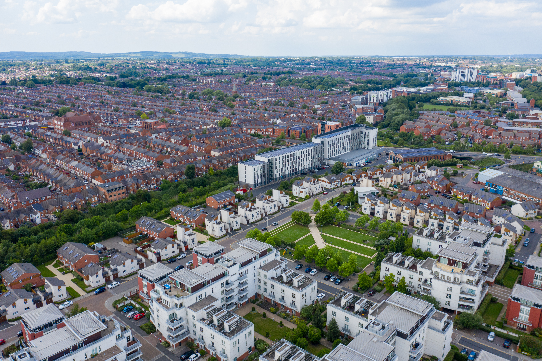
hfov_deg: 65.5
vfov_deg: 46.4
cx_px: 271
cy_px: 180
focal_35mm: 28
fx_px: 421
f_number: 5
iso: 100
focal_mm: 10.3
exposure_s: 1/320
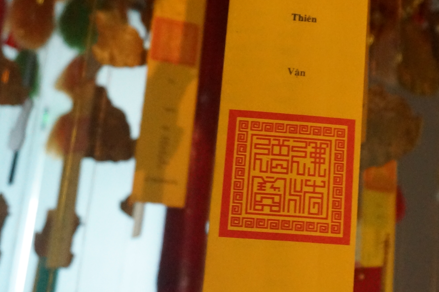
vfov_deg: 19.1
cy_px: 119
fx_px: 868
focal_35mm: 71
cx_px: 333
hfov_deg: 28.0
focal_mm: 19
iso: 3200
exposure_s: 1/60
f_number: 4
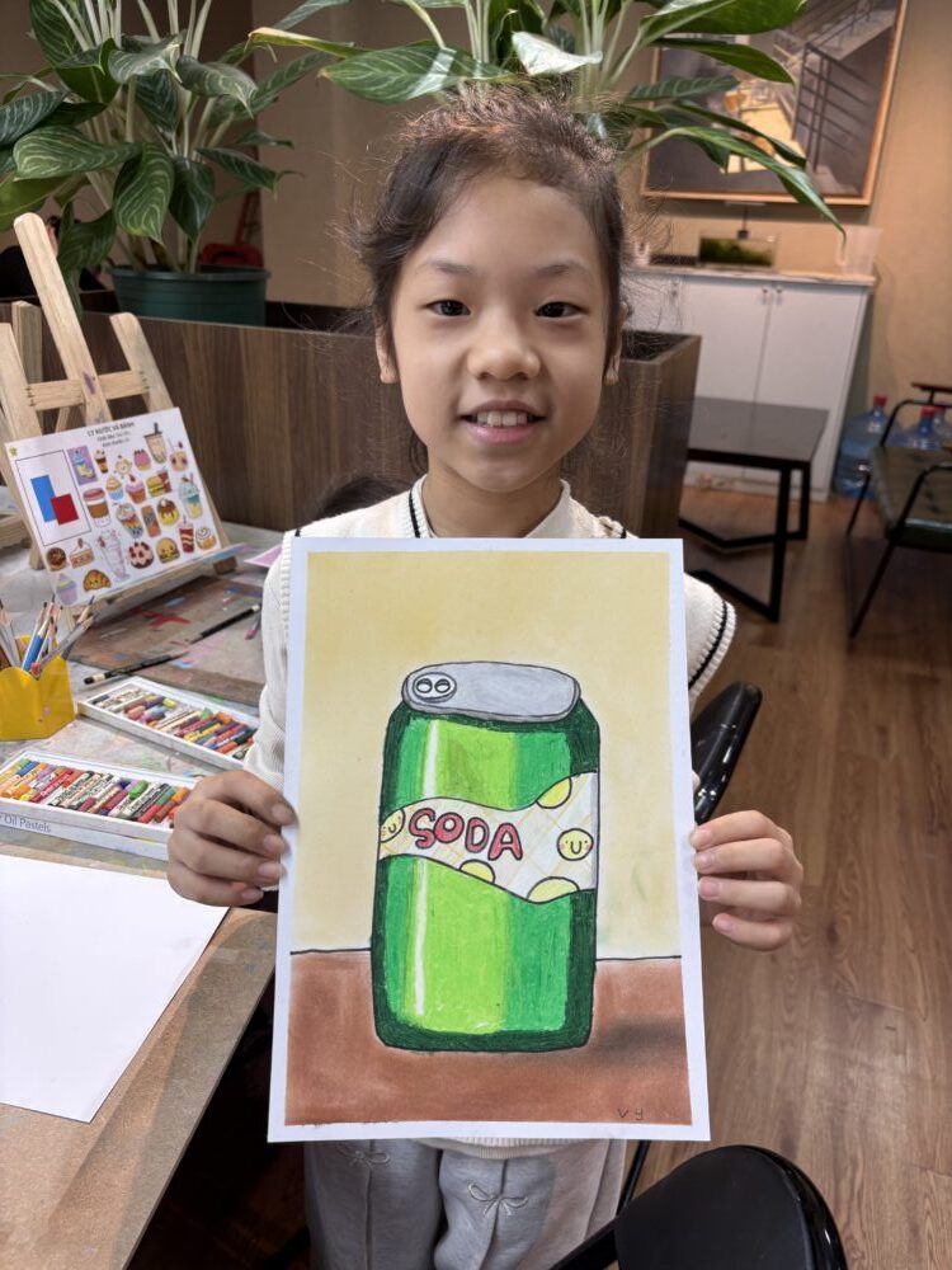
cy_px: 635
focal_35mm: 26
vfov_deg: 67.3
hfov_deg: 53.1
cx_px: 476
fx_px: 953
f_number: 1.6
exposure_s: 1/100
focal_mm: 5.96
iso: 50
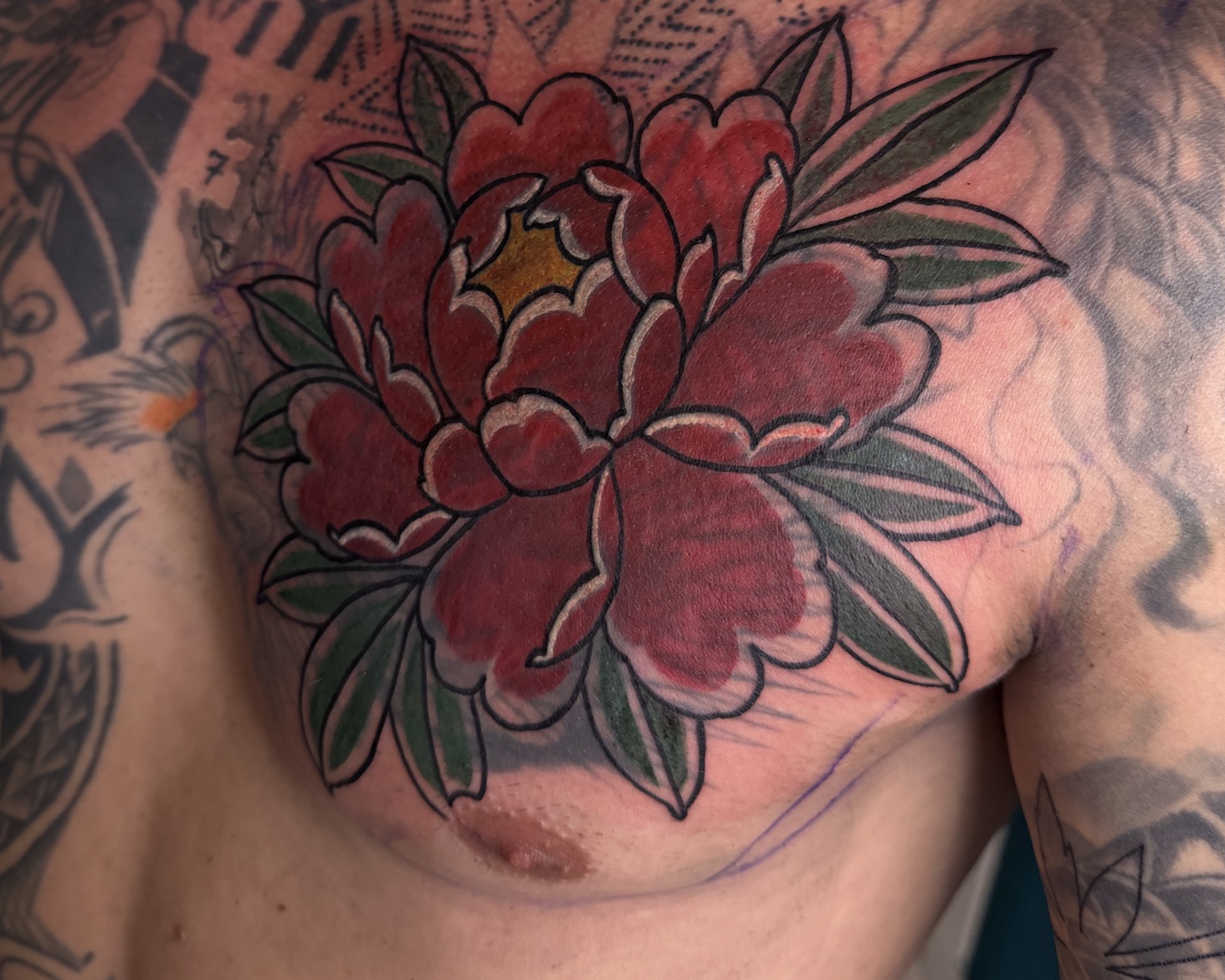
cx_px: 614
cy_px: 275
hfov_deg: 55.7
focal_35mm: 32
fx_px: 1160
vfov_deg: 44.6
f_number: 1.78
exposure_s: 1/60
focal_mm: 6.76
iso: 400
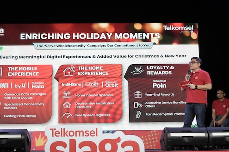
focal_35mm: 58
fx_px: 369
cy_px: 93
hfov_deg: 34.5
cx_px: 107
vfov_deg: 23.3
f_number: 5
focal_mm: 41
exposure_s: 1/200
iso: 2000
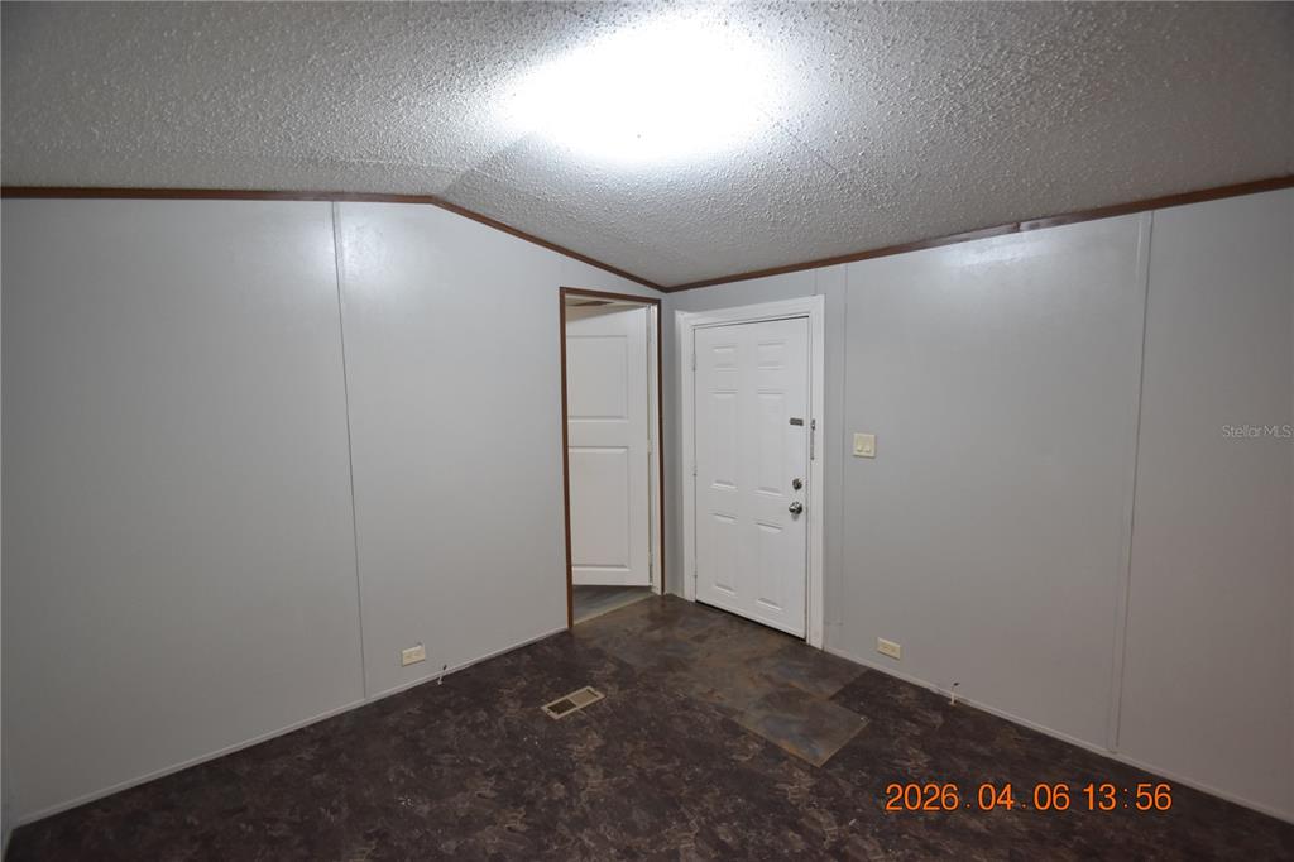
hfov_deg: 100.4
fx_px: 539
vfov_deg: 77.3
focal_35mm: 15
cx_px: 647
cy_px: 431
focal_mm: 10
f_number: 3.5
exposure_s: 1/45
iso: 800
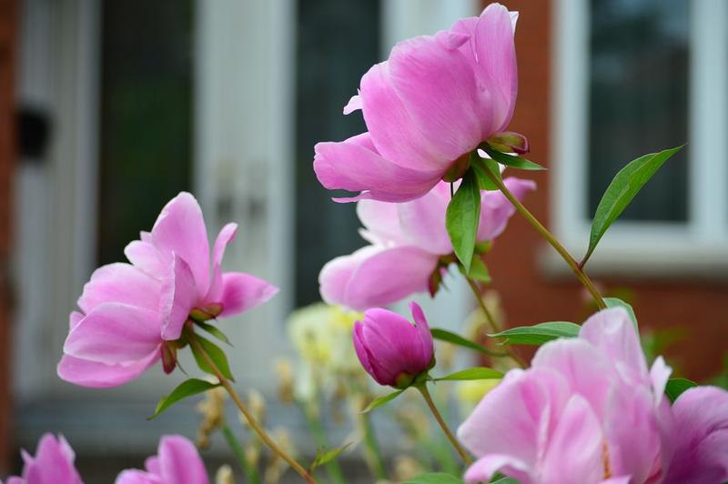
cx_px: 364
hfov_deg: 20.6
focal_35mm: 99
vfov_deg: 13.8
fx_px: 2000
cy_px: 242
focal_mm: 66
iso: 100
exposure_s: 1/200
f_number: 4.2
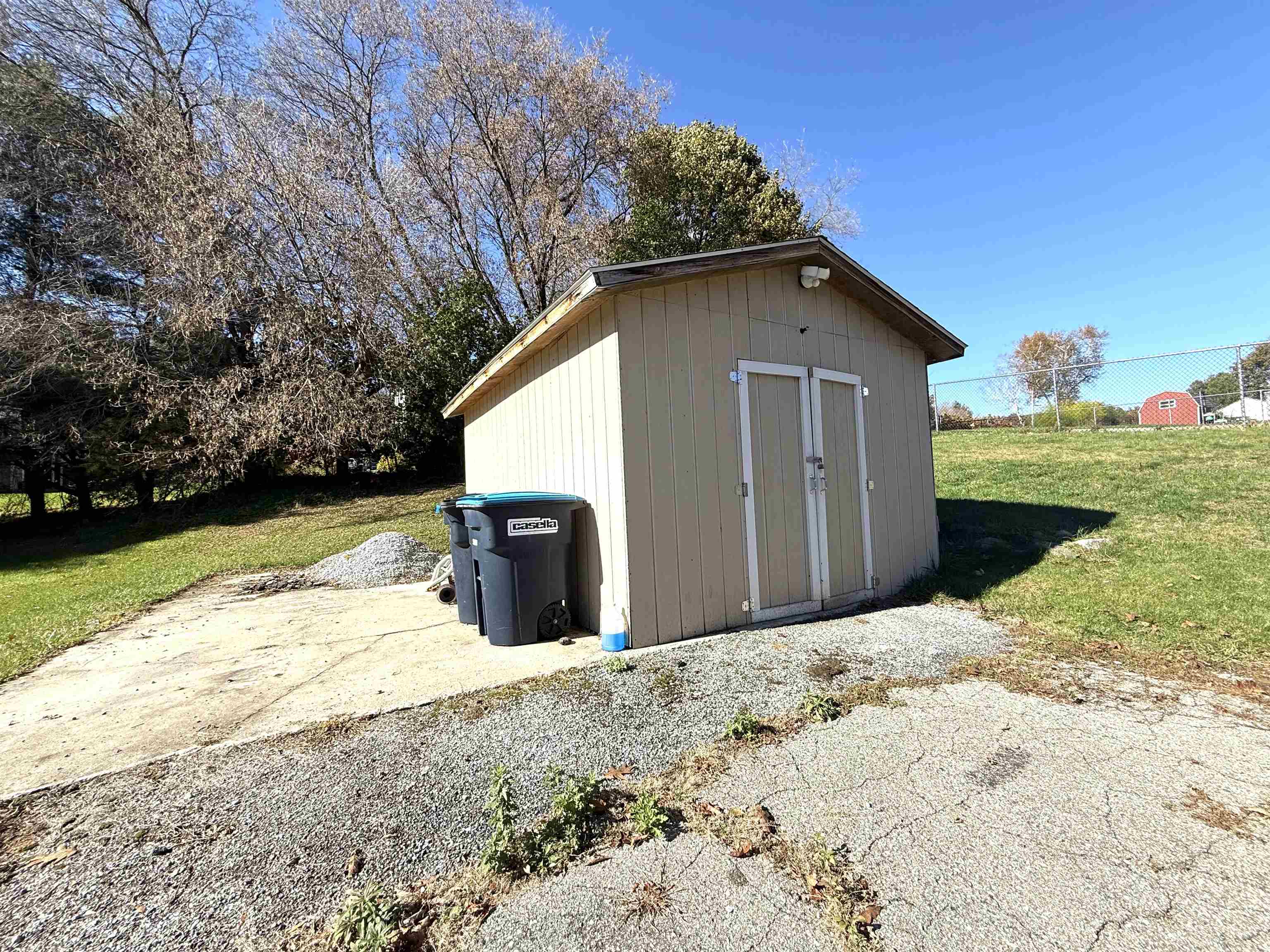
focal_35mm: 14
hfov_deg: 102.1
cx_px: 635
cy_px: 476
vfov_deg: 85.7
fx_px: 514
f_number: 2.2
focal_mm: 2.22
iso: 50
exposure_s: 1/1399
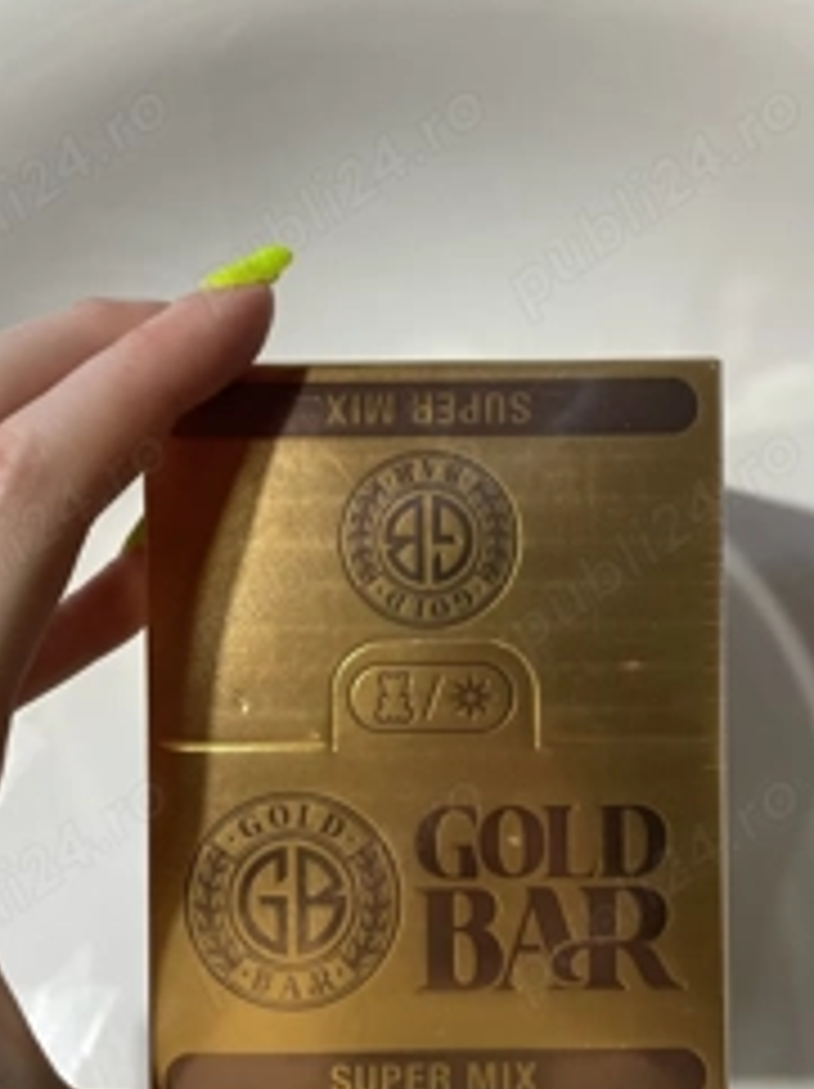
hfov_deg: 33.4
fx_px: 1351
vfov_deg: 43.8
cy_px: 616
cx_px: 495
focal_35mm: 43
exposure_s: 1/50
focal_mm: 4.2
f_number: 1.6
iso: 125
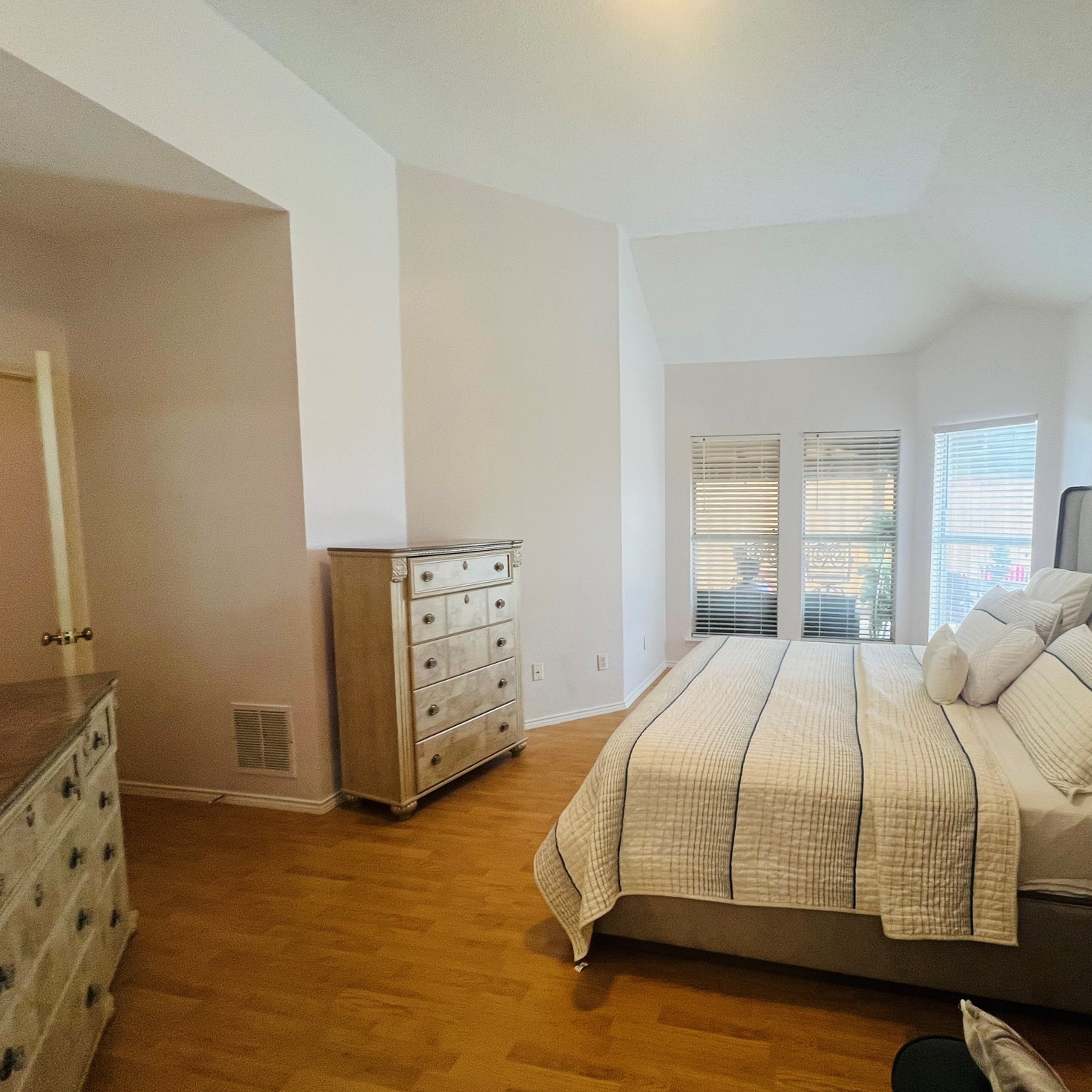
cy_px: 562
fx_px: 571
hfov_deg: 85.5
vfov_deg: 87.4
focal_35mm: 16
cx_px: 692
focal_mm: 1.57
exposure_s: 1/60
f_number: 1.8
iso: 160
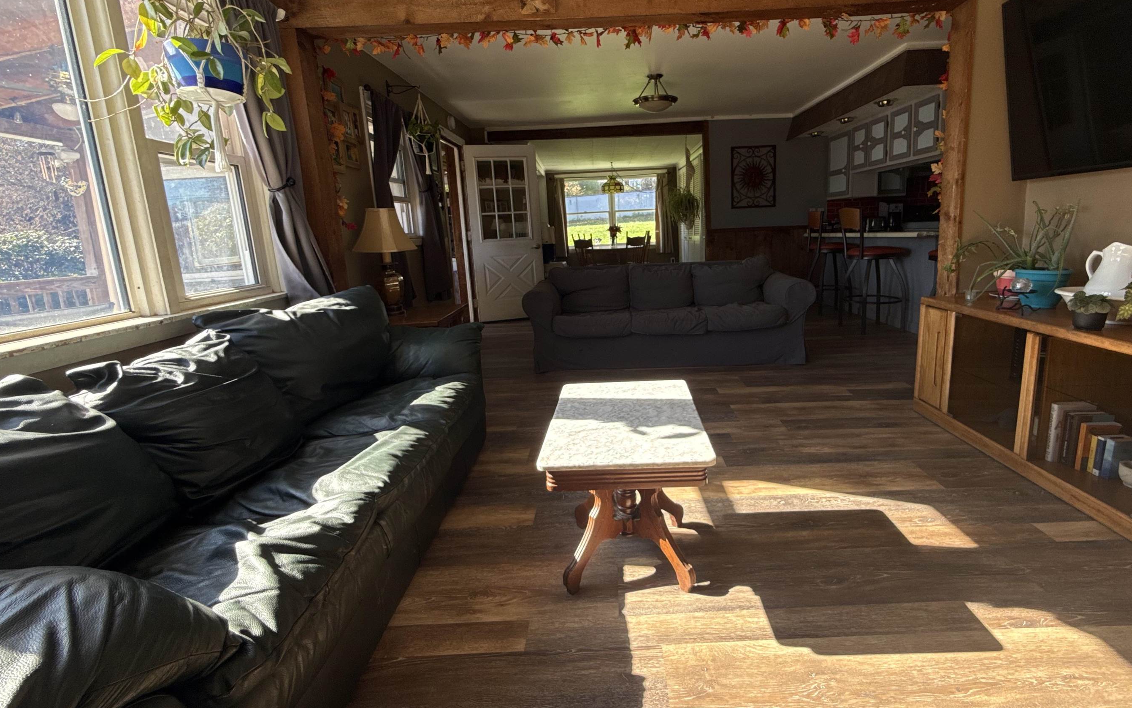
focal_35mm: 17
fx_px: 524
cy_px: 313
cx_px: 610
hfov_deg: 94.2
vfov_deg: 67.8
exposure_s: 1/132
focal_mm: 2.22
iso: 50
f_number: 2.2
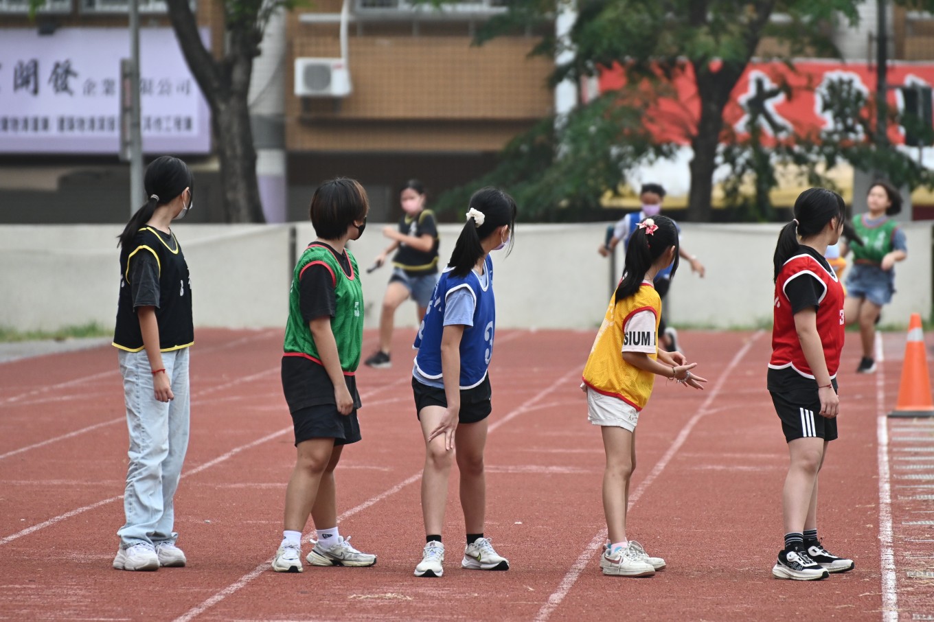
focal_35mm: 360
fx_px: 9337
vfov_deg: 3.8
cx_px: 467
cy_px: 311
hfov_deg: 5.7
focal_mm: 240
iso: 800
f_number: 5.6
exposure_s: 1/1000
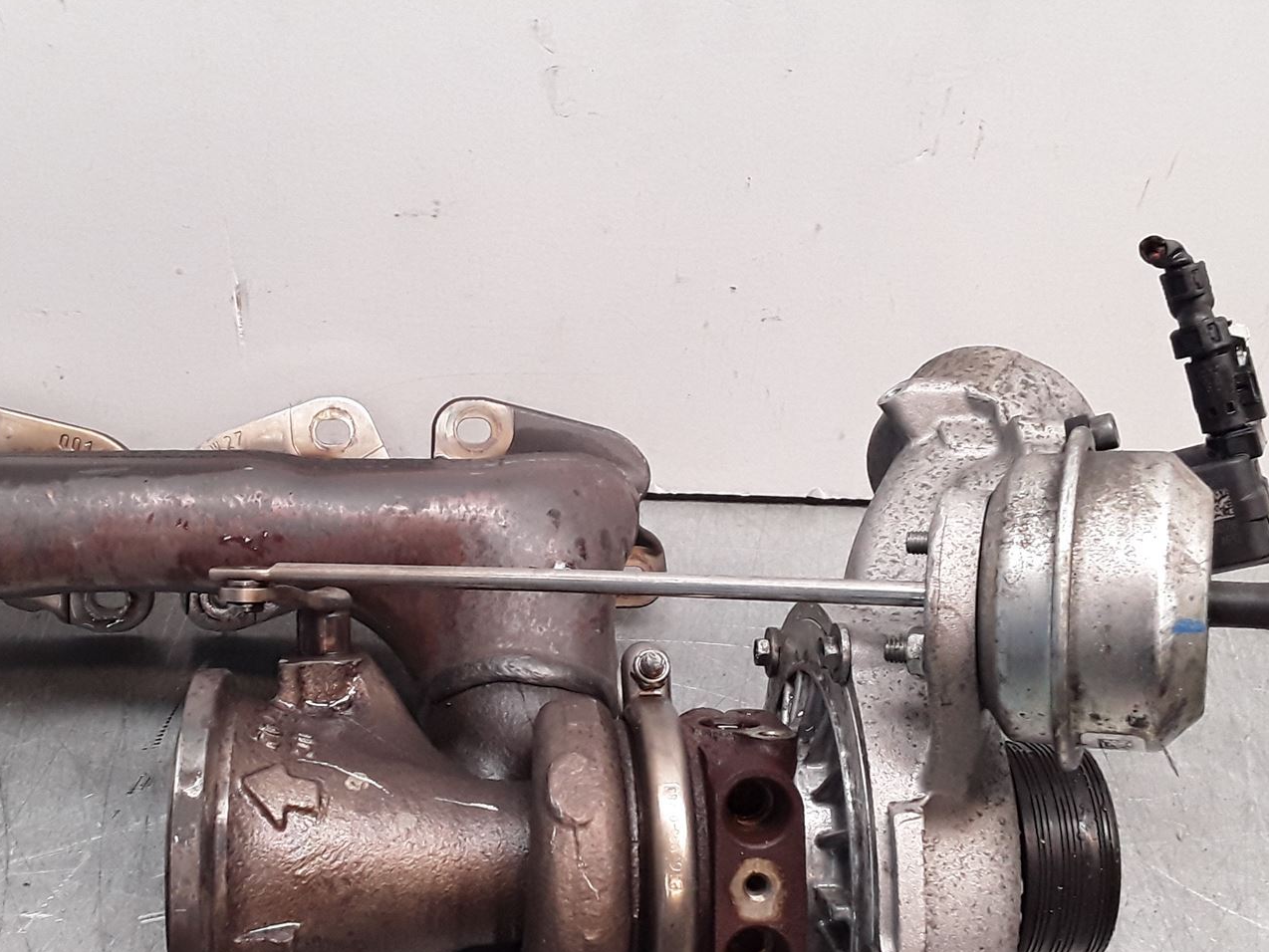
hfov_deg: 41.9
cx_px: 521
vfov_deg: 32.0
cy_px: 629
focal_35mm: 45
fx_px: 1650
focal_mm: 2.91
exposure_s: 1/100
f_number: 1.9
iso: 100
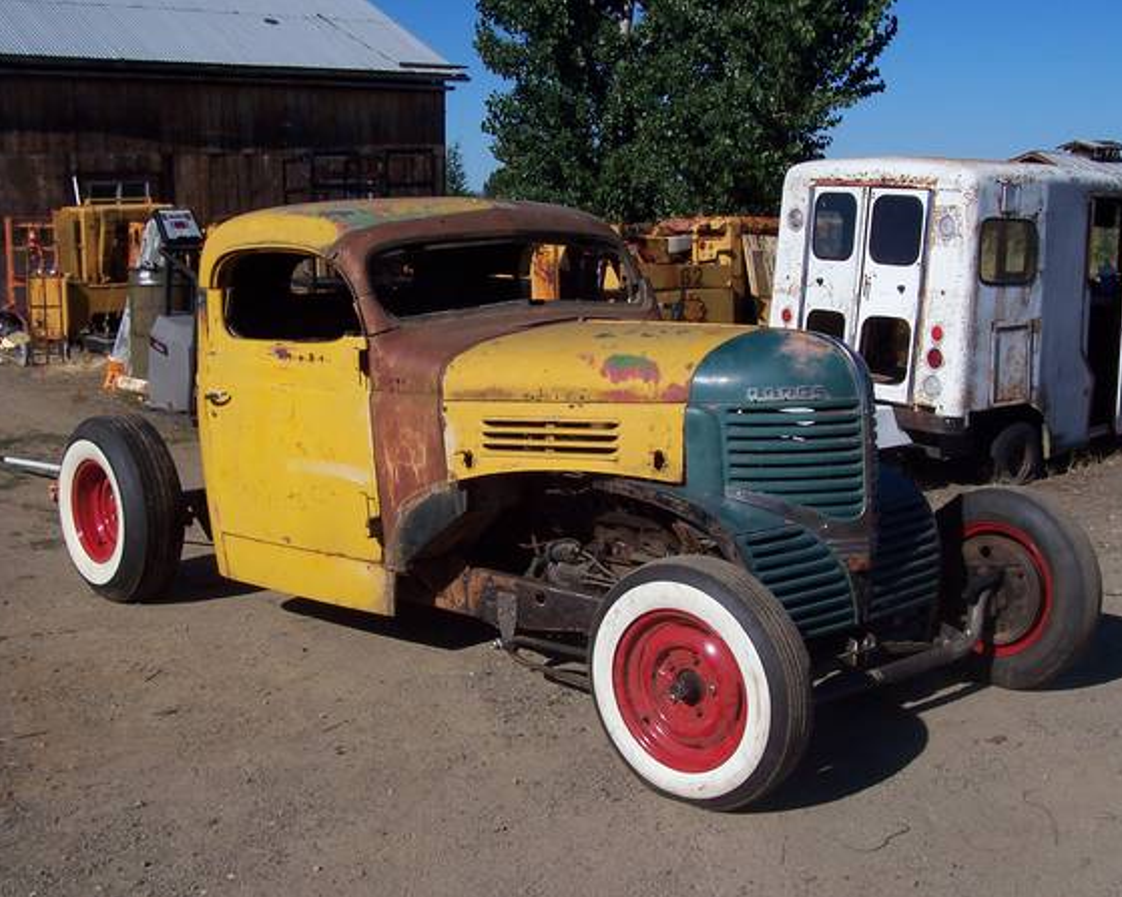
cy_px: 450
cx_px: 552
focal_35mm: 44
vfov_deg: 34.1
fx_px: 1461
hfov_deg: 42.0
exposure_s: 1/750
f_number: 5.6
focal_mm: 7
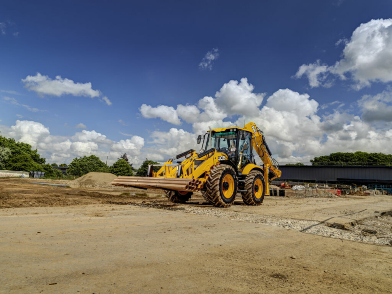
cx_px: 196
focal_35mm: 22
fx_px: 249
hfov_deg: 76.4
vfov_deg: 61.1
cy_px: 147
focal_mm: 35
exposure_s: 1/250
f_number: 11
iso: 100
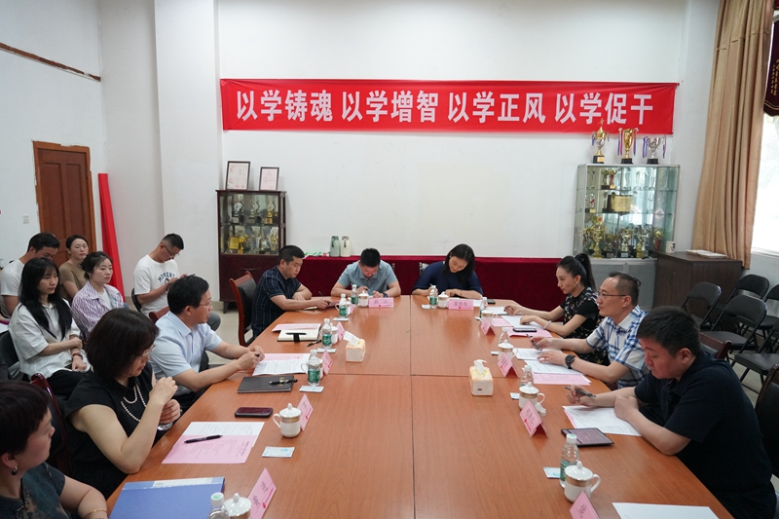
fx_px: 519
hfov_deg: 73.8
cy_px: 260
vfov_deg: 53.1
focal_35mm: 24
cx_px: 390
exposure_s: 1/160
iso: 5000
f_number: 4
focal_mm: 24
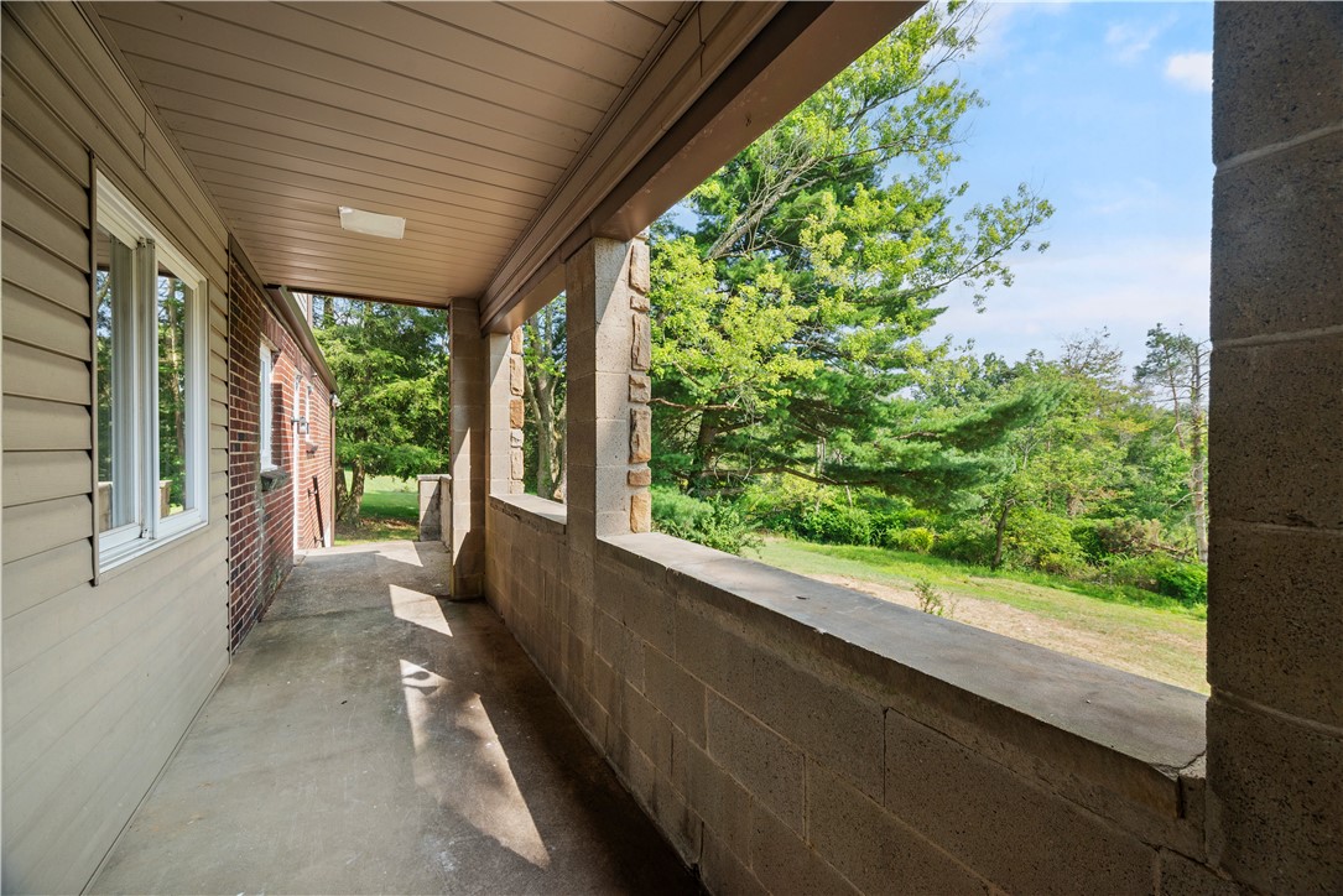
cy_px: 448
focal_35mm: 14
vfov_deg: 81.2
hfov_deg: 104.2
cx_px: 672
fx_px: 522
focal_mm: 14
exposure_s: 1/80
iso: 400
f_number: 8
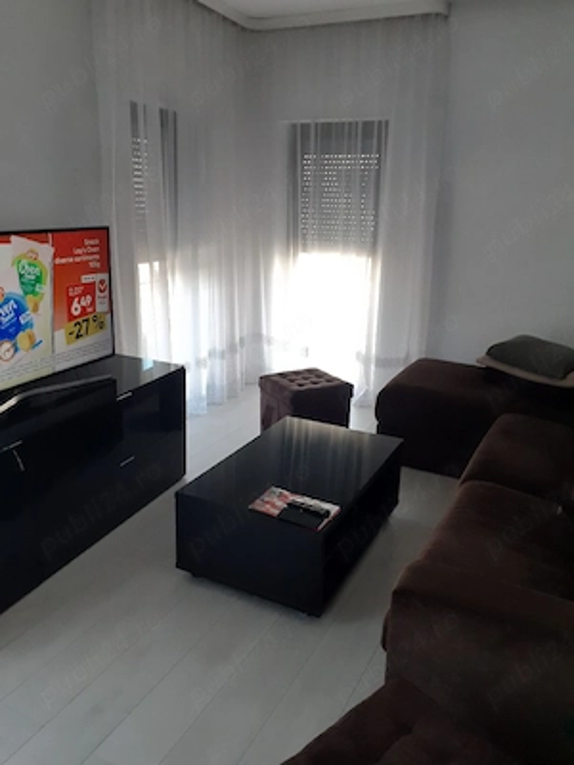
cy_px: 382
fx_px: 597
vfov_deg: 65.3
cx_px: 287
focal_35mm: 27
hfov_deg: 51.4
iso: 160
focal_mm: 3.6
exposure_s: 1/50
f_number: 1.9
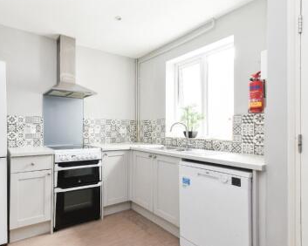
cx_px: 106
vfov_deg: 70.8
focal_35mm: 19
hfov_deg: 80.9
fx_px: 173
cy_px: 125
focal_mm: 10
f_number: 9
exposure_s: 8
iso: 200
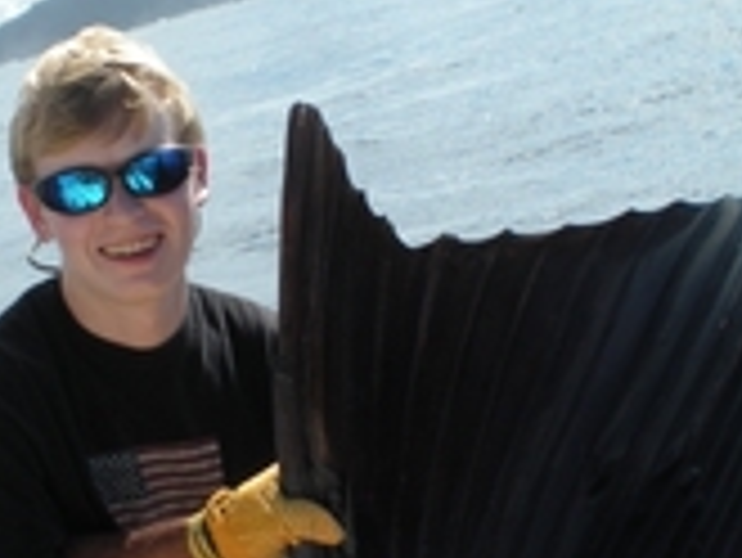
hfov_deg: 21.3
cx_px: 355
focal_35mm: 92
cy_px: 464
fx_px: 1973
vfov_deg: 15.9
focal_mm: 6.3
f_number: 4.6
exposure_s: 1/412
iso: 64
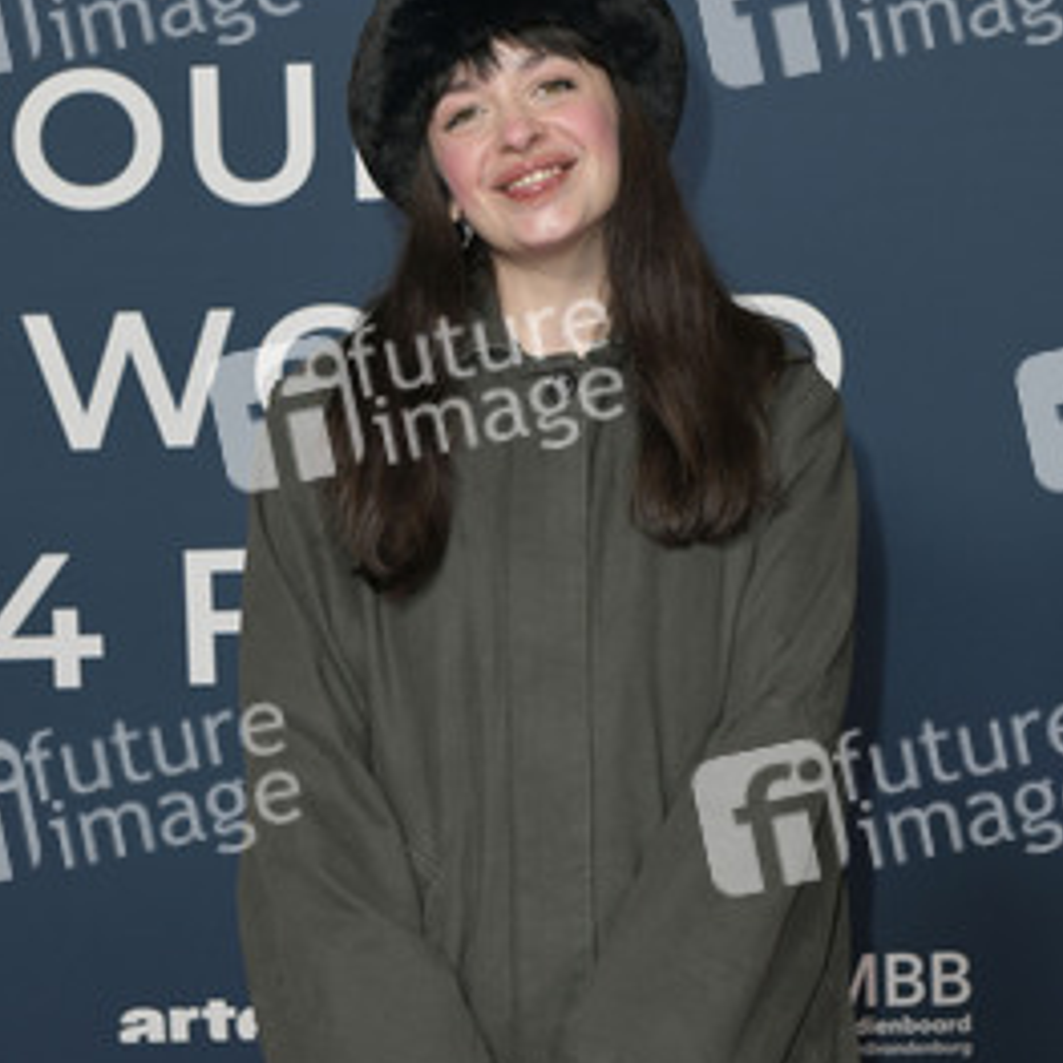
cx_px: 534
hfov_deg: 21.7
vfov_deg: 21.6
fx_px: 2779
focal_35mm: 80
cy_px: 598
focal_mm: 62
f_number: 6.3
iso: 1600
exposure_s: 1/200
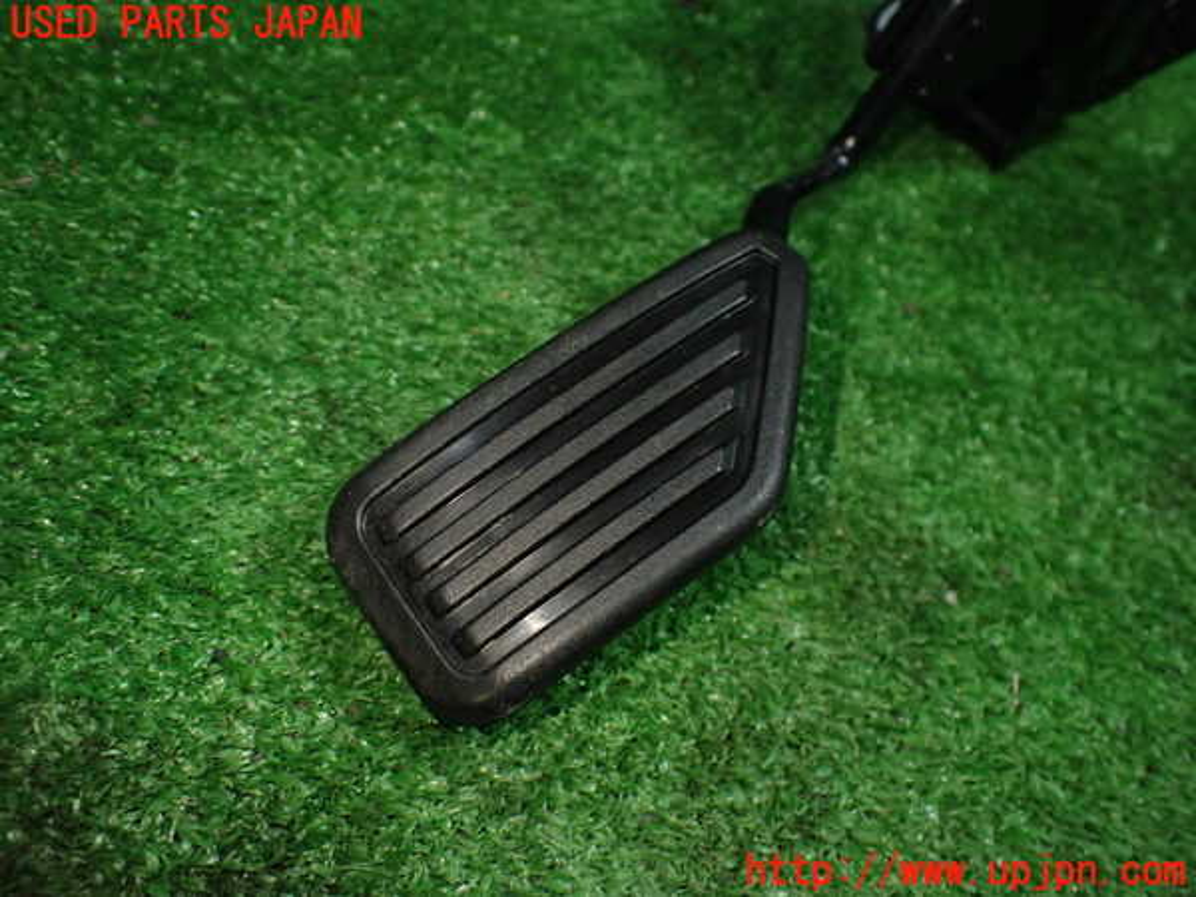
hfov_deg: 60.0
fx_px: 1037
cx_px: 598
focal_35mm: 30
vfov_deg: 46.8
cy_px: 448
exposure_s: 1/125
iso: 500
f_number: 2.3
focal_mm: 5.4
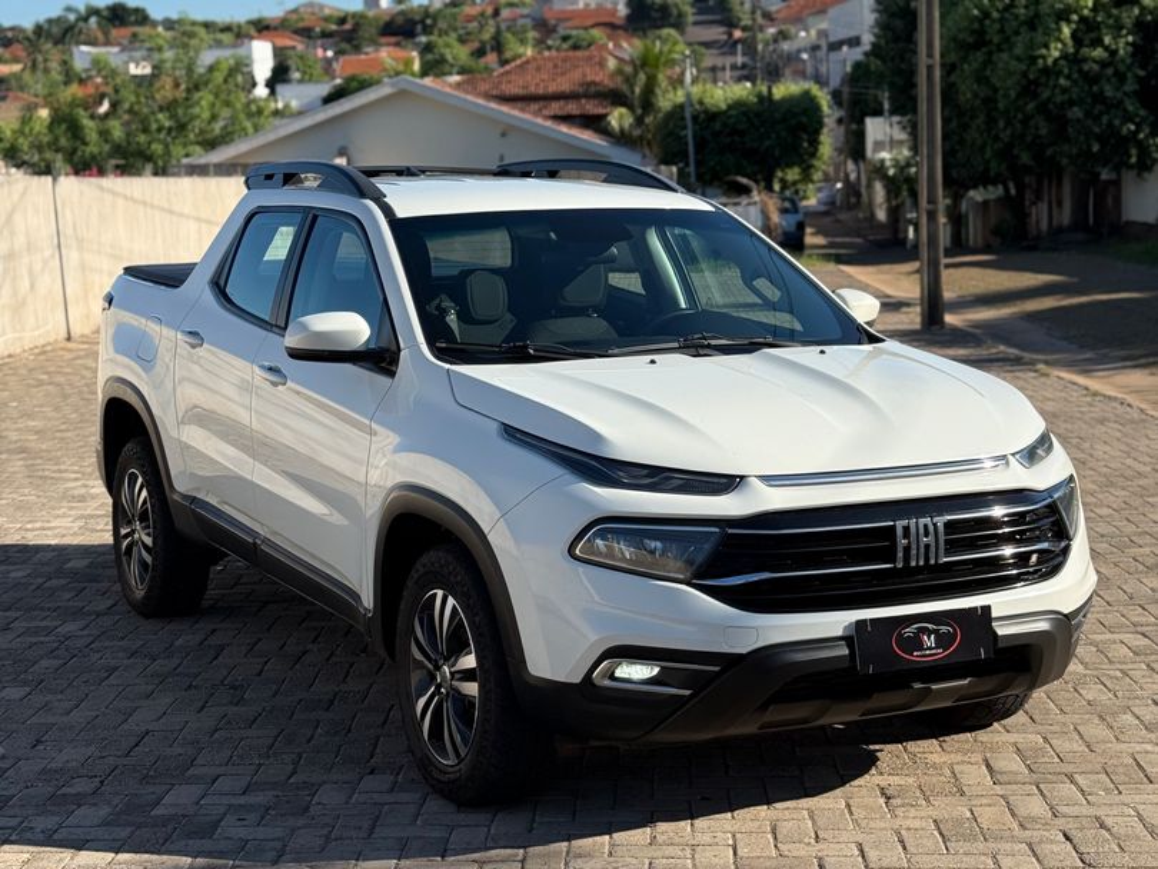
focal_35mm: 48
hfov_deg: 39.6
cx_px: 579
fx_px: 1606
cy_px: 434
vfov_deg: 30.3
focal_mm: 6.76
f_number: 1.78
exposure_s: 1/4098
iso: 64
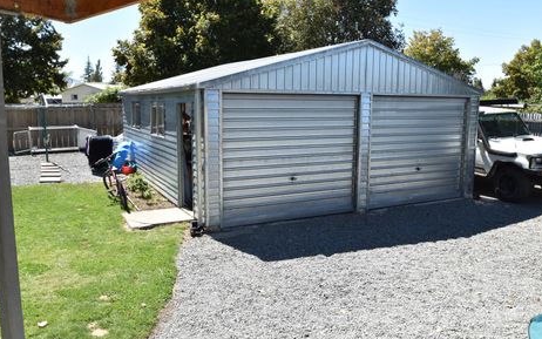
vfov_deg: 42.5
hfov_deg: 63.7
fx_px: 436
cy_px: 174
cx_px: 271
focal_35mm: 30
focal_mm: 19
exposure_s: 1/320
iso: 200
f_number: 9
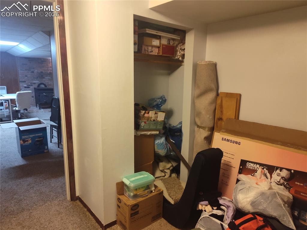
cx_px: 154
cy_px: 115
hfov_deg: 74.0
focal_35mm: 23
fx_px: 204
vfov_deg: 58.8
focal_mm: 5.56
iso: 1525
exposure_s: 1/40
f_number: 1.8
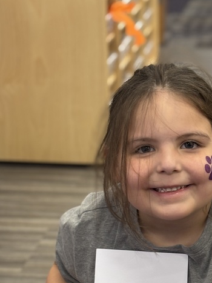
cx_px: 174
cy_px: 251
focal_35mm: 114
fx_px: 931
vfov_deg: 17.0
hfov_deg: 12.9
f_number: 1.6
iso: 125
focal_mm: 5.96
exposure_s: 1/40
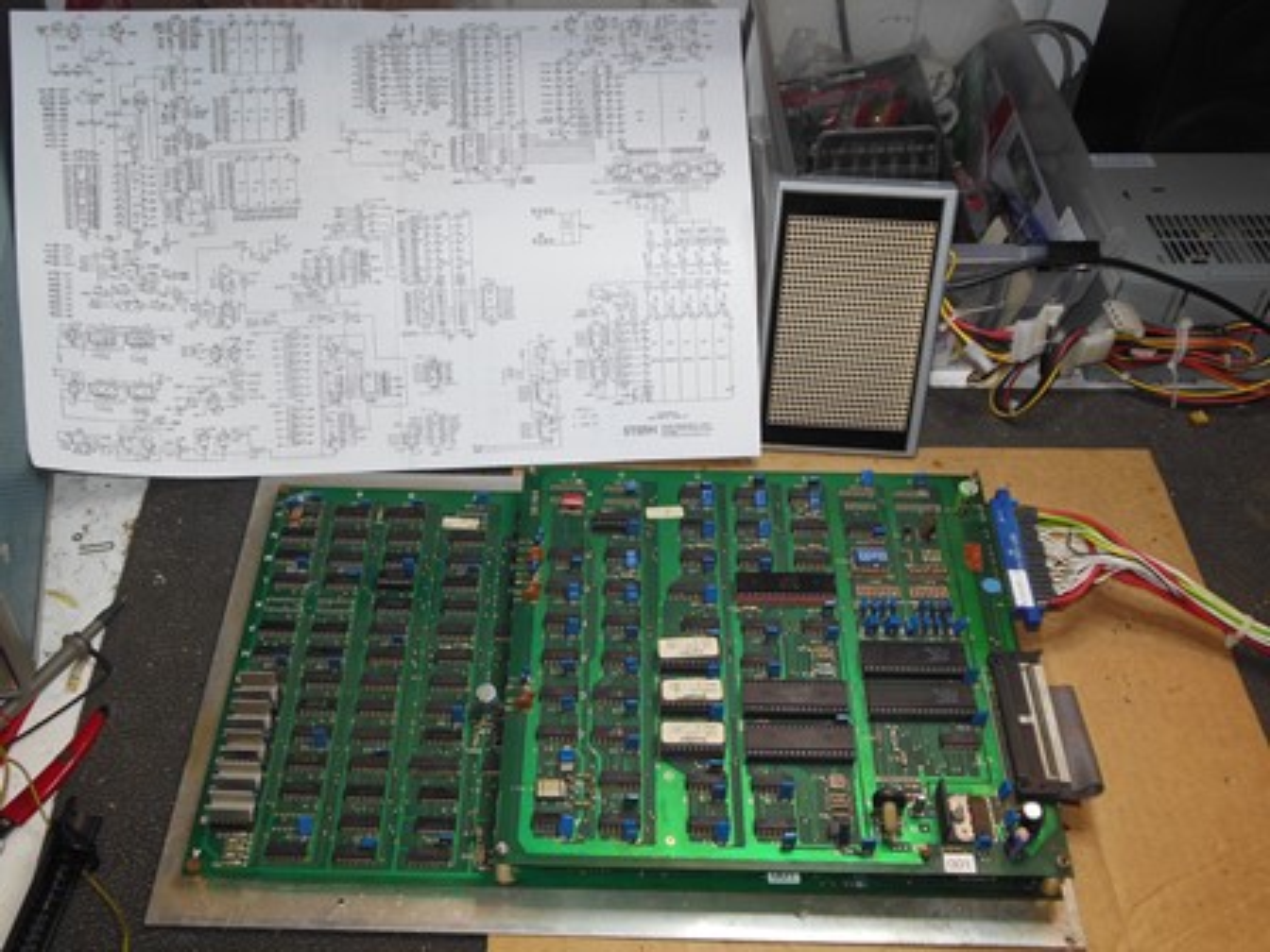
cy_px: 476
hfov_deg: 55.4
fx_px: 1211
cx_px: 635
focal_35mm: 33
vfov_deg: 42.9
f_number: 3.5
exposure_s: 1/30
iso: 125
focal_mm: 6
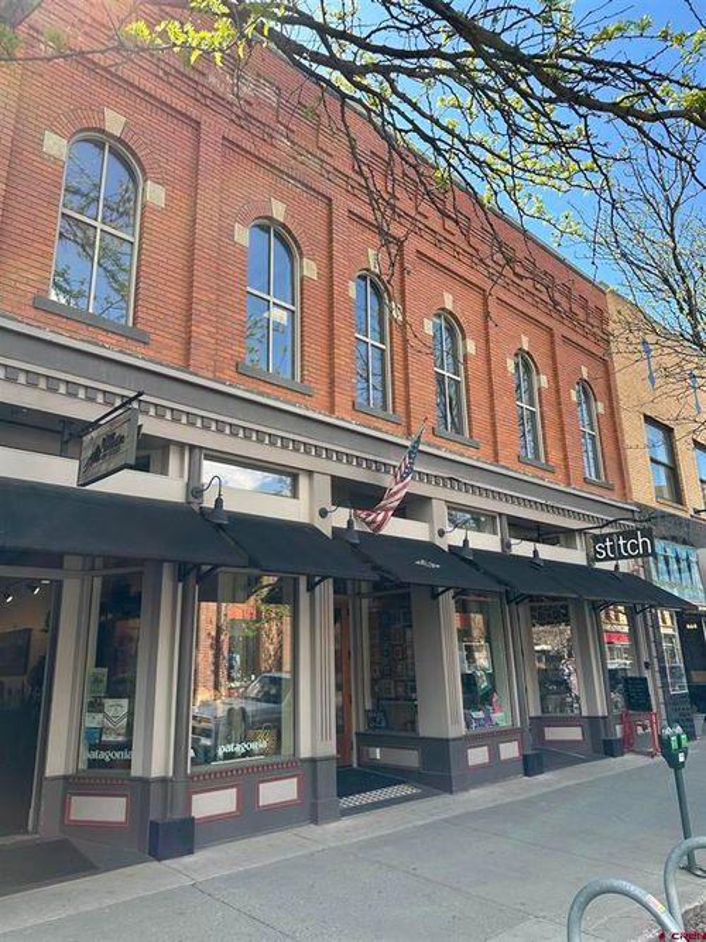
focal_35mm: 24
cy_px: 471
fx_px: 653
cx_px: 353
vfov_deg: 71.6
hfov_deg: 56.8
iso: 80
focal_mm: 6.86
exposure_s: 1/894
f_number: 1.78
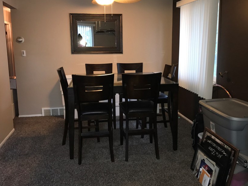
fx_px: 251
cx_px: 133
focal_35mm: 35
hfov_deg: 52.6
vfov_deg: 40.7
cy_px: 87
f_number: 1.8
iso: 80
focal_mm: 3.99
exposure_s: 1/16
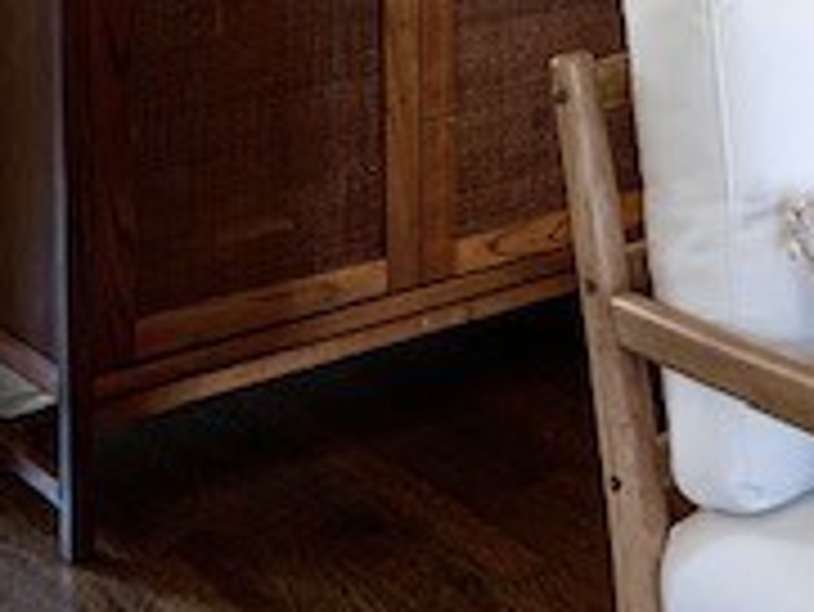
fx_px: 2165
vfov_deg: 14.9
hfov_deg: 19.0
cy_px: -324
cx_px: 1183
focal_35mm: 92
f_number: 1.8
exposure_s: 1/60
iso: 80
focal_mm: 4.25
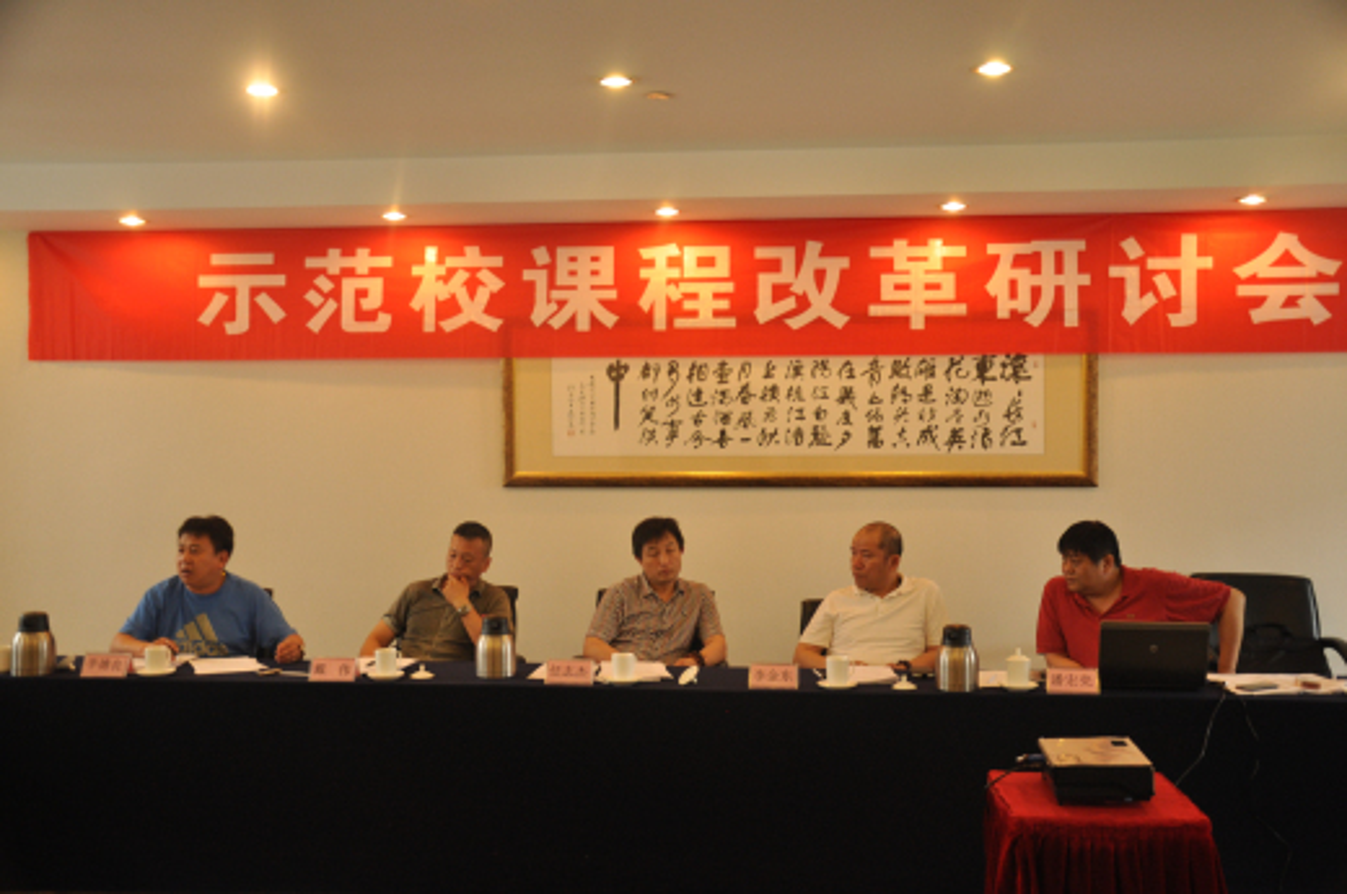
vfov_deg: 36.8
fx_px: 1345
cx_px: 674
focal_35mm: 36
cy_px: 447
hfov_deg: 53.2
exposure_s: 1/30
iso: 560
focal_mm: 24
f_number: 3.8
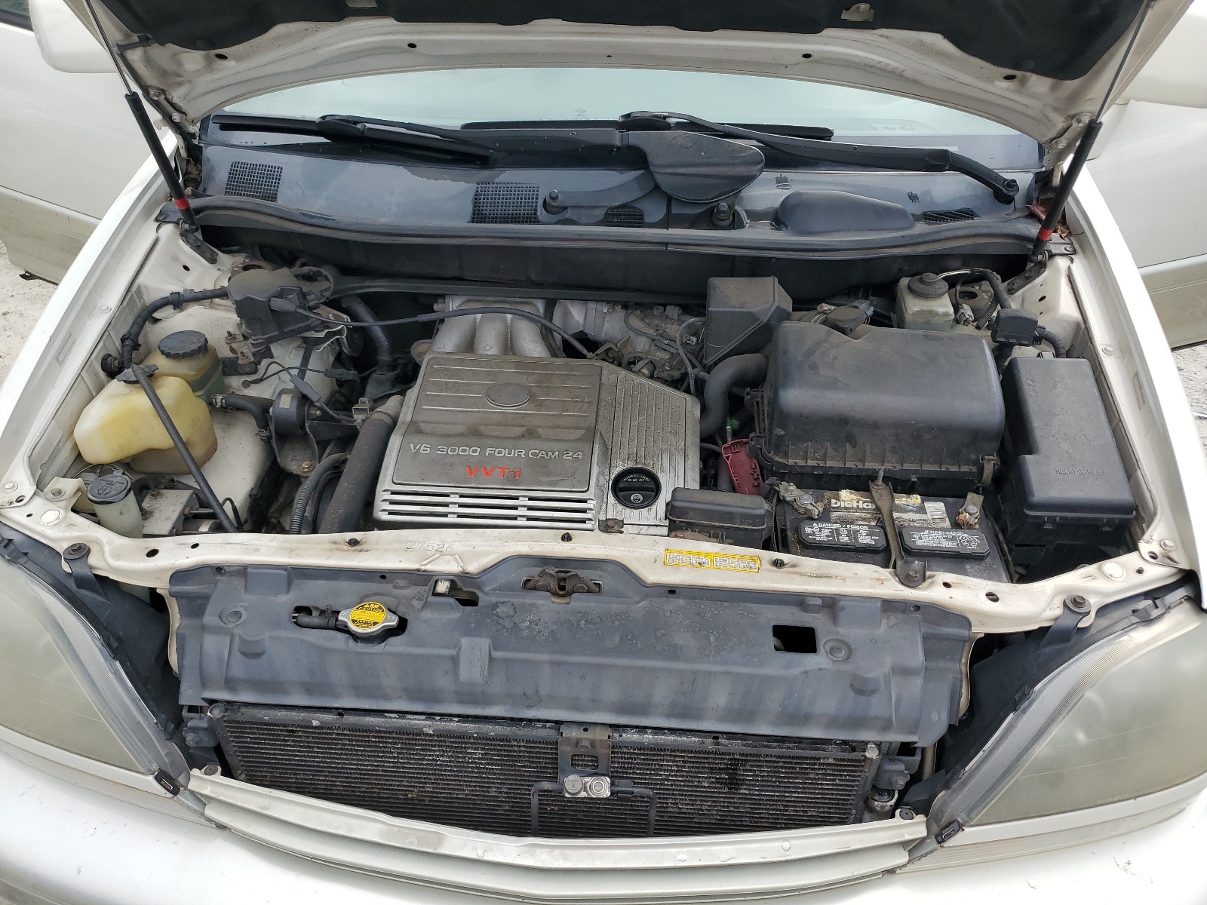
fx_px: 907
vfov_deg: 53.1
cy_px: 452
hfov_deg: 67.3
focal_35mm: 26
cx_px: 604
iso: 50
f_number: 1.5
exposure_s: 1/833
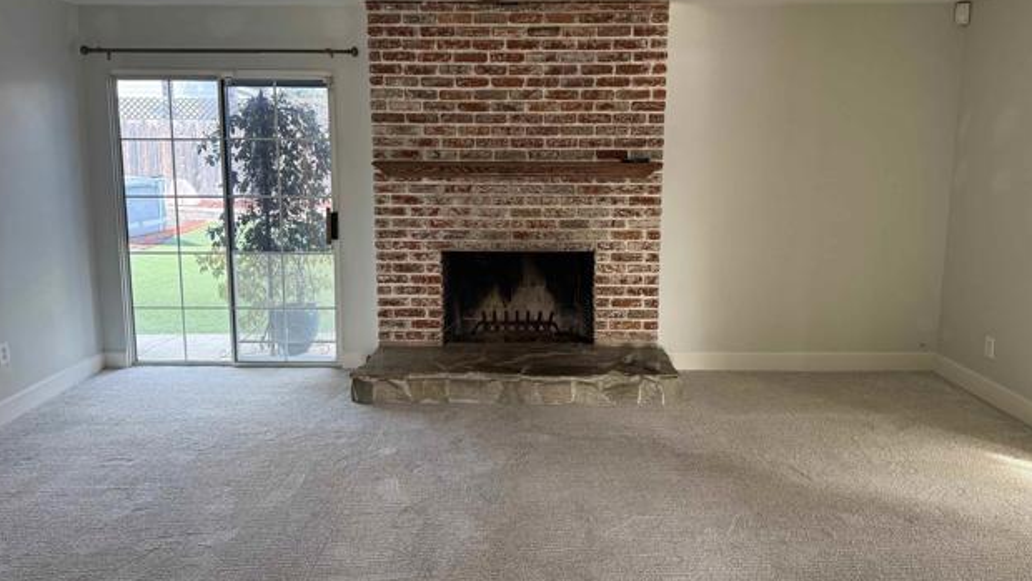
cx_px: 518
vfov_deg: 42.8
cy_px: 248
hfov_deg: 69.9
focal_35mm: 27
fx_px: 739
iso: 400
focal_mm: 6.76
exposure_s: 1/120
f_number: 1.78
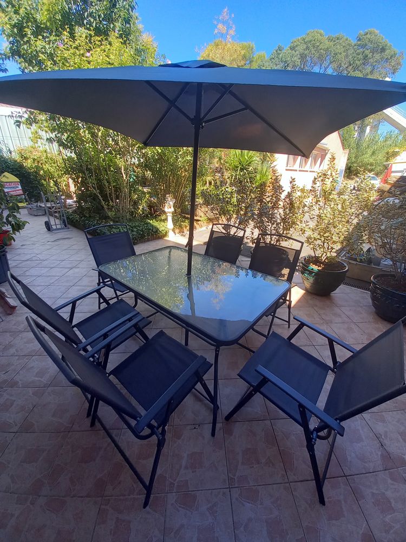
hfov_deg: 89.9
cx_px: 203
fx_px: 203
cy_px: 271
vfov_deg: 106.2
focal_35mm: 13
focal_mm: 1.42
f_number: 2.2
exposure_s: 1/114
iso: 40
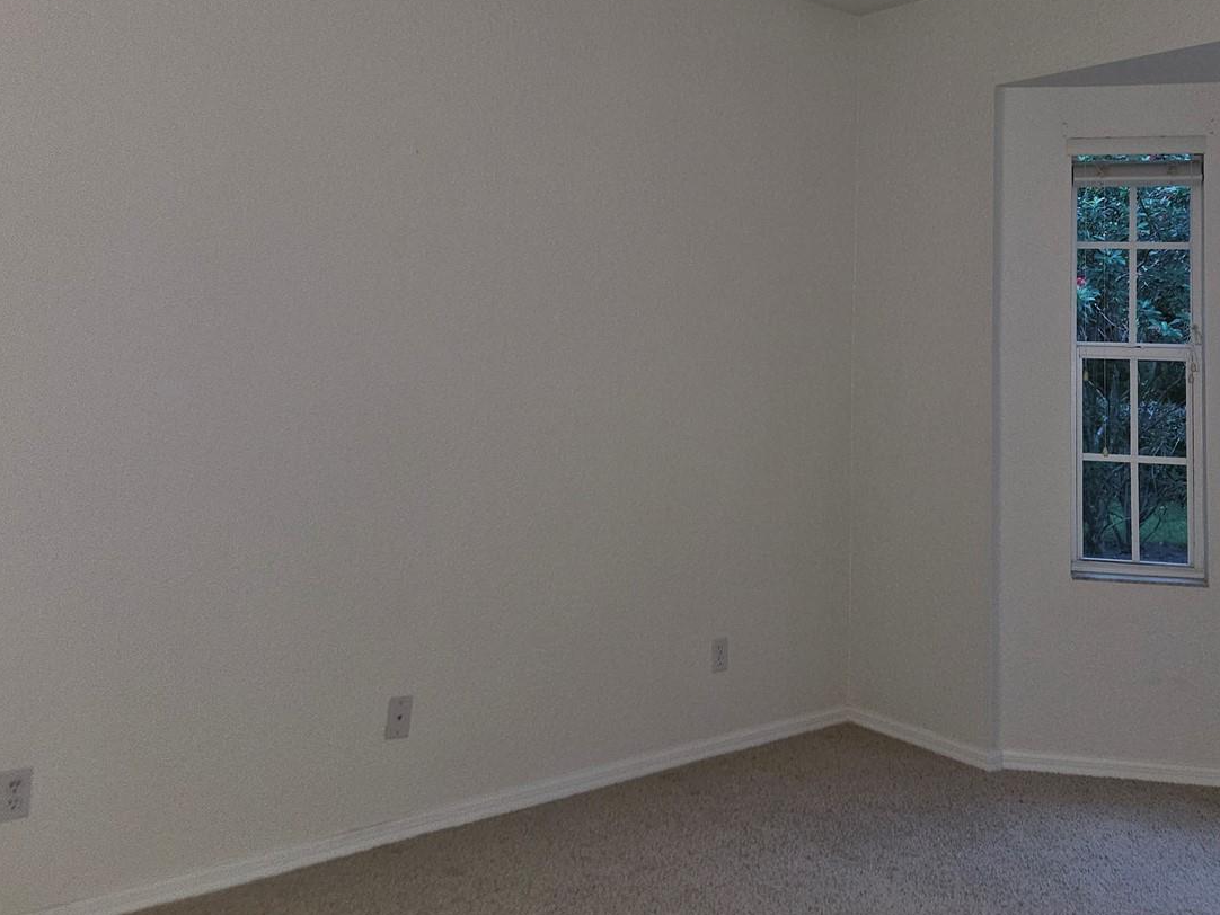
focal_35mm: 34
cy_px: 263
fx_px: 1199
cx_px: 752
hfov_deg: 53.4
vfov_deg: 40.9
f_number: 1.8
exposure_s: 1/13.3
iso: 125
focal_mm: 5.4
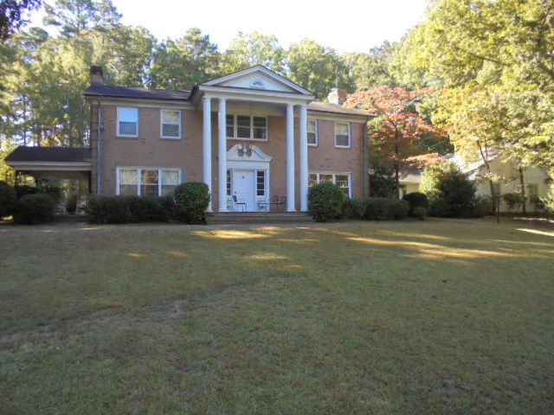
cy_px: 208
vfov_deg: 53.1
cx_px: 277
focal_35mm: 26
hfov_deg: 67.3
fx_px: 416
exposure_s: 1/100
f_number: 3.5
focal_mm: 4.6
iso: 100
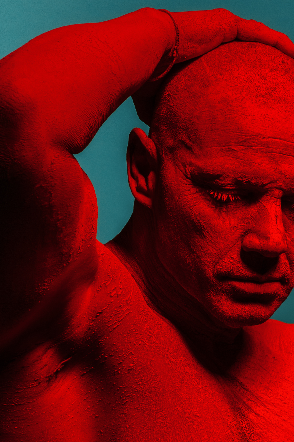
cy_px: 349
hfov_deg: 9.9
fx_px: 1705
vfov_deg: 14.7
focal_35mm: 139
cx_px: 176
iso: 100
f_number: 11
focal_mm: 85
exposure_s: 1/160
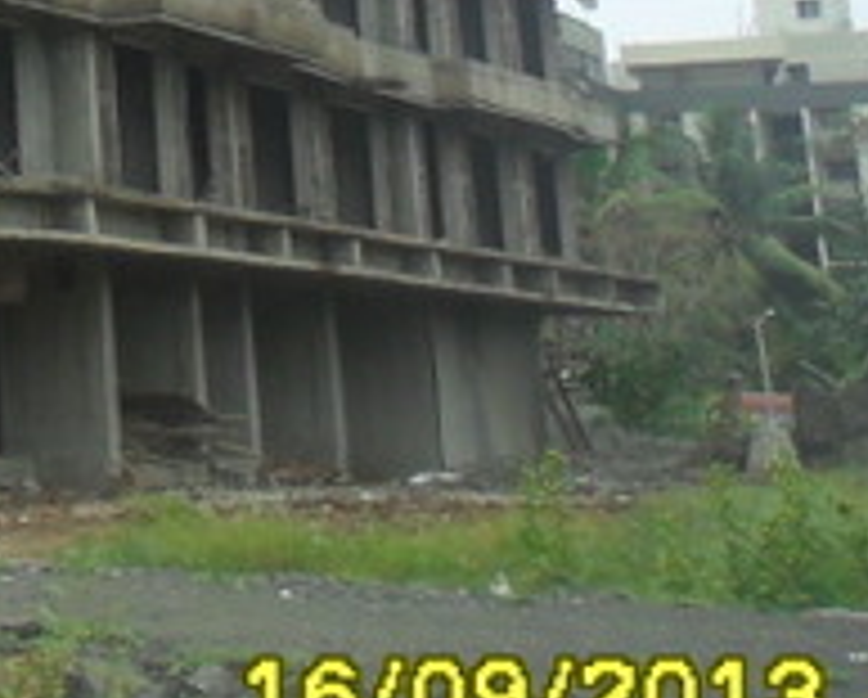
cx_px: -841
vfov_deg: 13.3
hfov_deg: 14.7
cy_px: -396
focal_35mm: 109
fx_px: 2804
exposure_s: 1/750
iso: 100
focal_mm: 4.9
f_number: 3.5
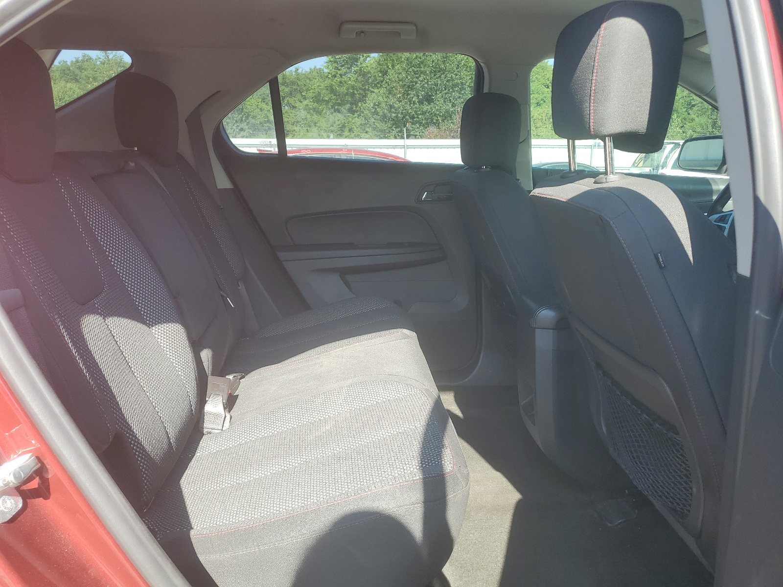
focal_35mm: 26
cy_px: 294
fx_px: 588
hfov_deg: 67.3
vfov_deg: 53.1
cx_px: 392
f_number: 1.5
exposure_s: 1/312
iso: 50
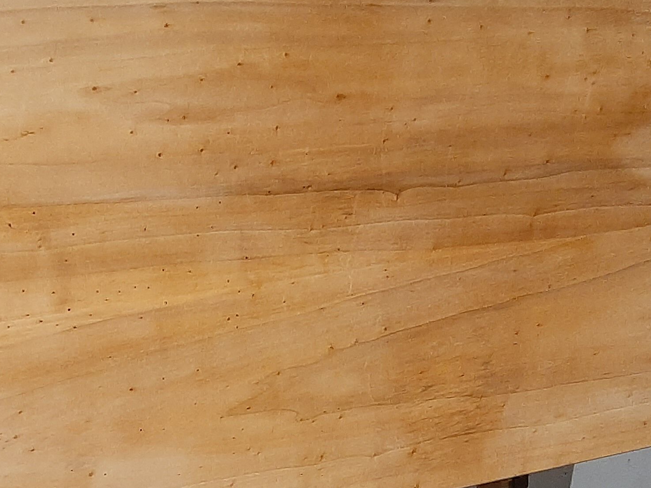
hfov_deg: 26.5
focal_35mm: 71
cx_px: 64
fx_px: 1335
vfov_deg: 20.0
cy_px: 507
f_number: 1.7
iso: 250
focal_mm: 3.93
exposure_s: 1/50
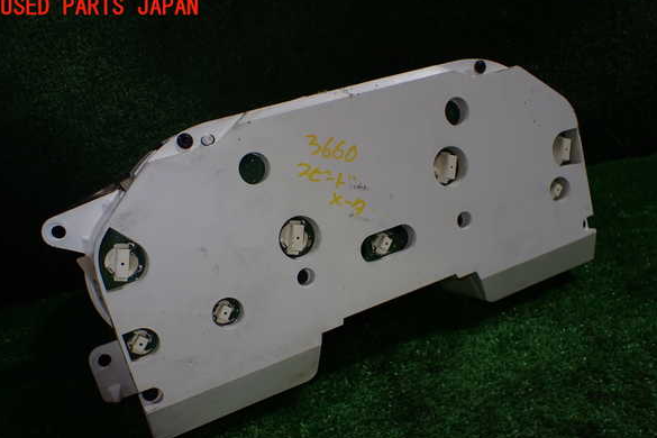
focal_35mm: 32
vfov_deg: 41.0
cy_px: 246
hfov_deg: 58.7
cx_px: 331
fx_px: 584
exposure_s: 1/125
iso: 200
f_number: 2.3
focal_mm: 5.4
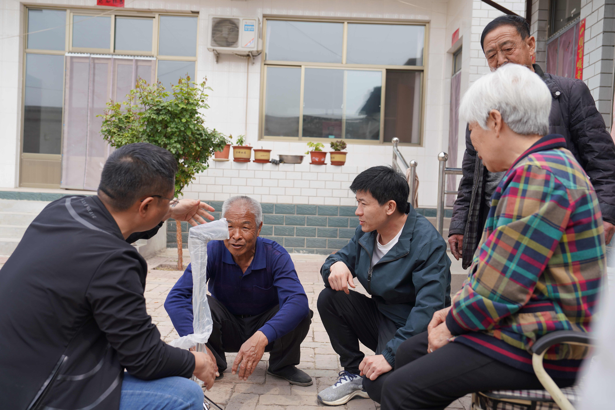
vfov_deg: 38.9
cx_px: 308
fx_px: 581
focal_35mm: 34
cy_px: 205
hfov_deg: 55.8
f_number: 4.5
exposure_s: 1/400
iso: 100
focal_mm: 34
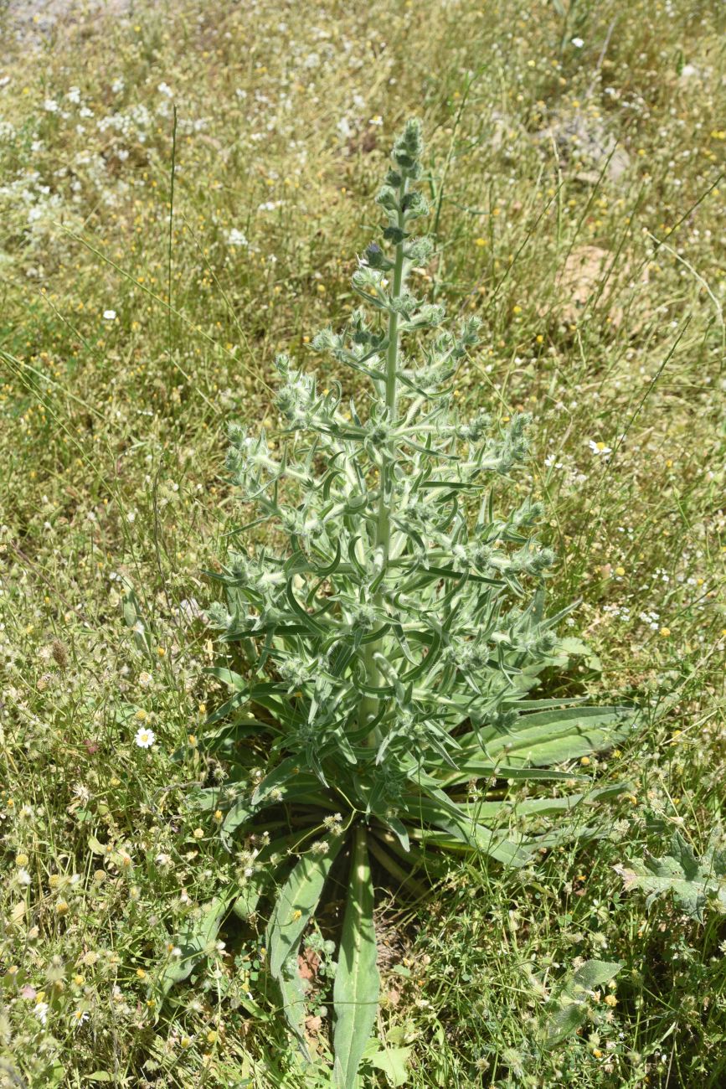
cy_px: 544
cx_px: 363
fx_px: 968
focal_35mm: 32
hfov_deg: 41.1
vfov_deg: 58.7
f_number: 6.3
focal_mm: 32
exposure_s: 1/250
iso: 100
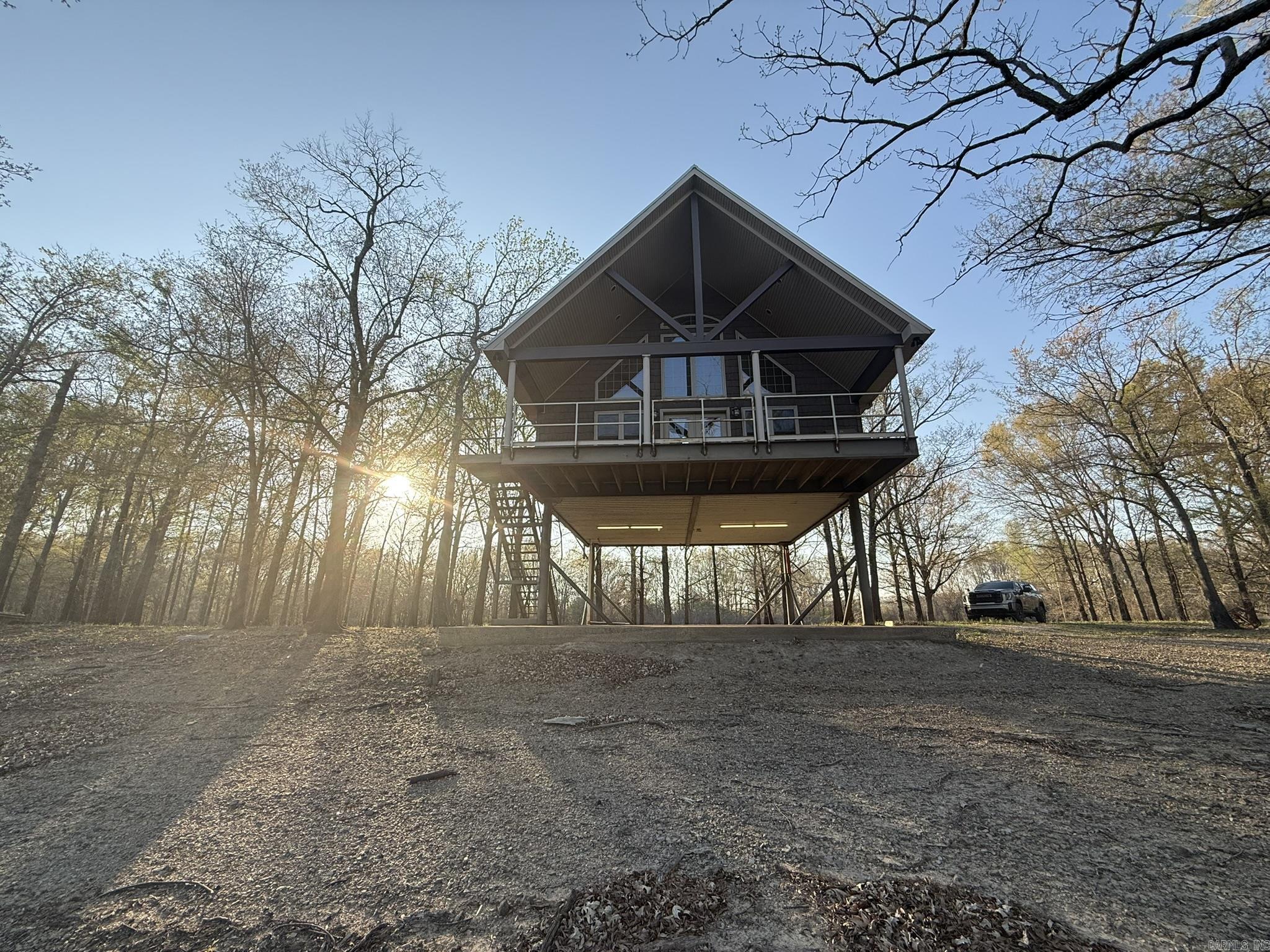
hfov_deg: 102.1
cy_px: 476
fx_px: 514
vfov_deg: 85.7
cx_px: 635
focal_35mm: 14
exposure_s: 1/510
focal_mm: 2.22
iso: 64
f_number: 2.2
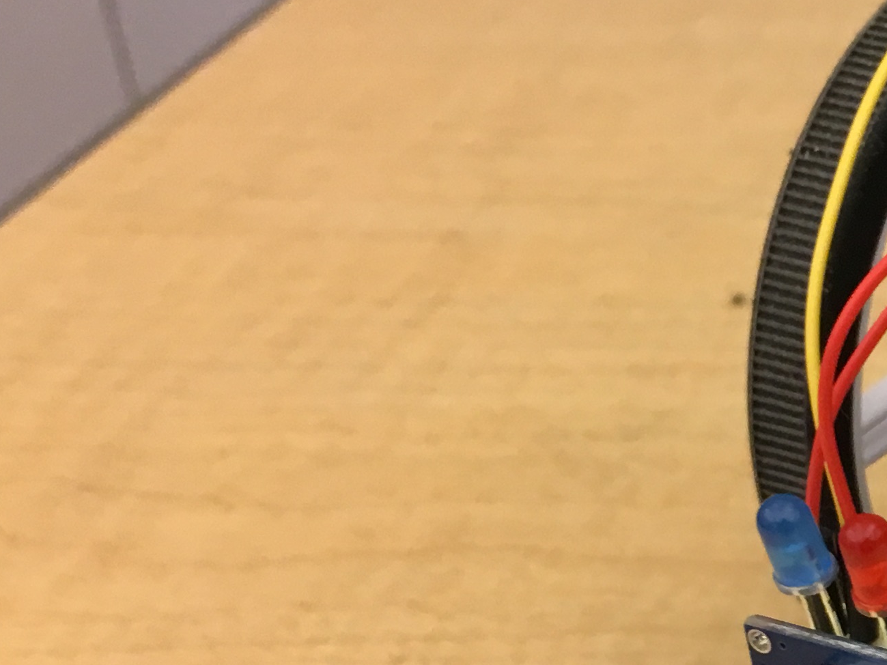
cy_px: 701
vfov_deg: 16.0
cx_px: 1324
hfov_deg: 19.1
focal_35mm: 90
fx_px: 2306
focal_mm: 4.15
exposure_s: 1/30
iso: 80
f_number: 2.2
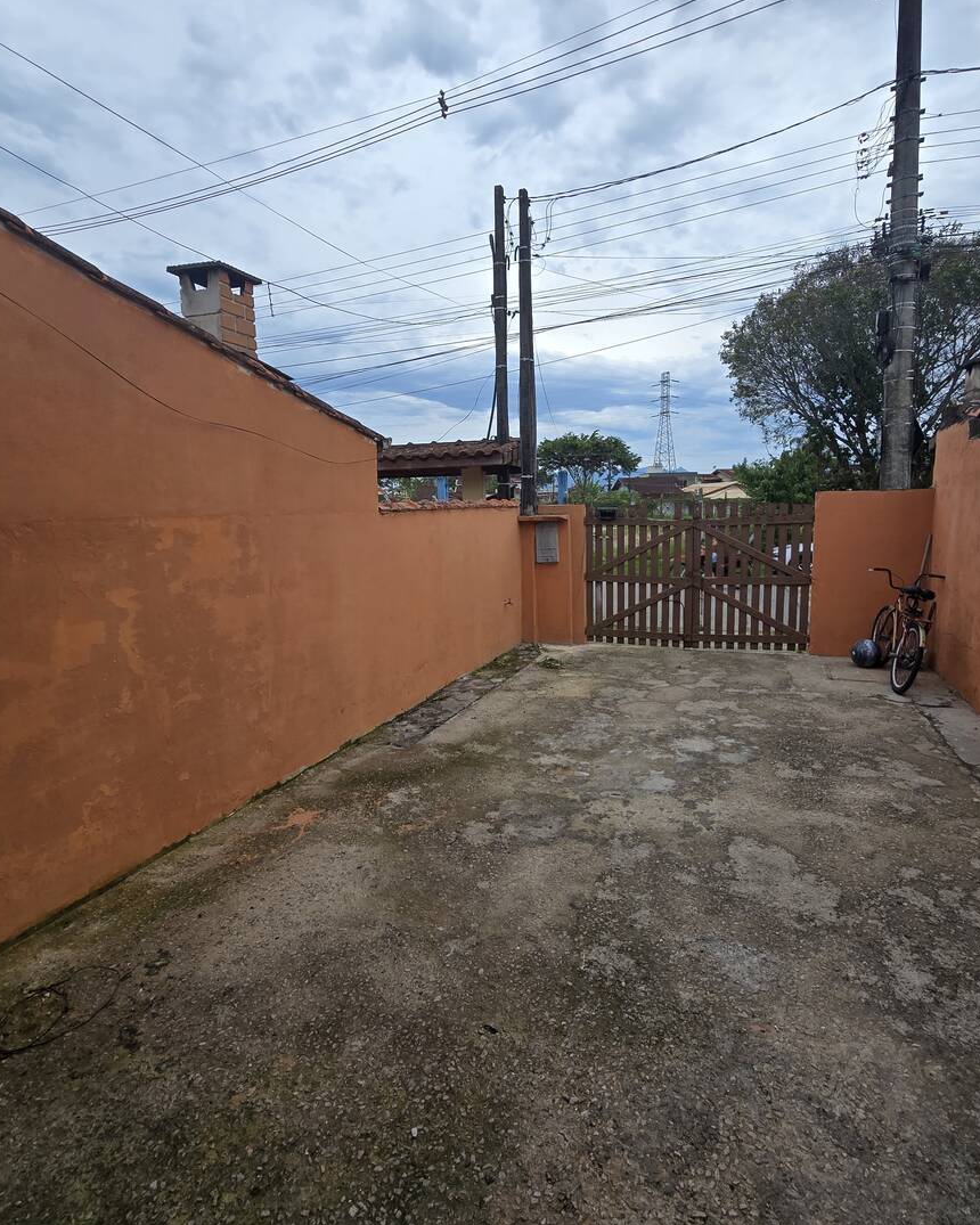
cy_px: 612
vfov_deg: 89.6
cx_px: 520
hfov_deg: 76.9
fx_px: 616
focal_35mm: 17
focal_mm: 2.2
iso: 50
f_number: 2.2
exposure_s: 1/1894
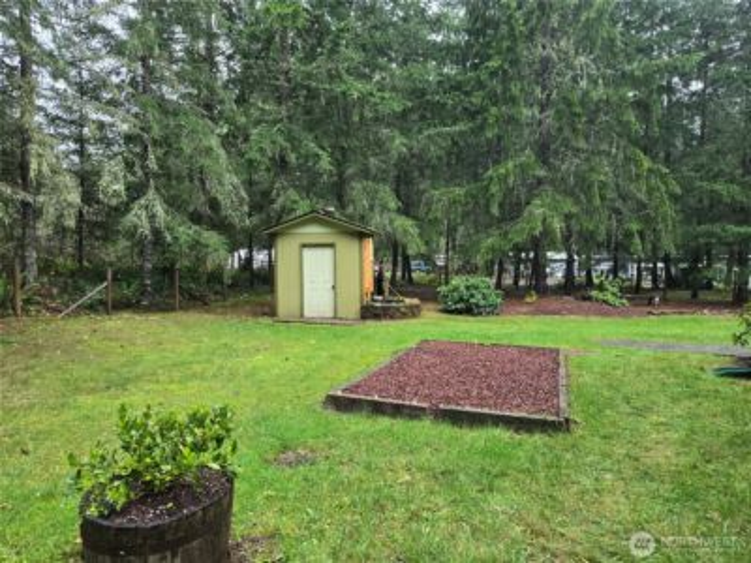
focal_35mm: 23
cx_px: 376
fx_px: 499
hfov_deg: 73.9
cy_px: 282
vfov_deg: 58.9
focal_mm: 5.4
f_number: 1.8
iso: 320
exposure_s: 1/120
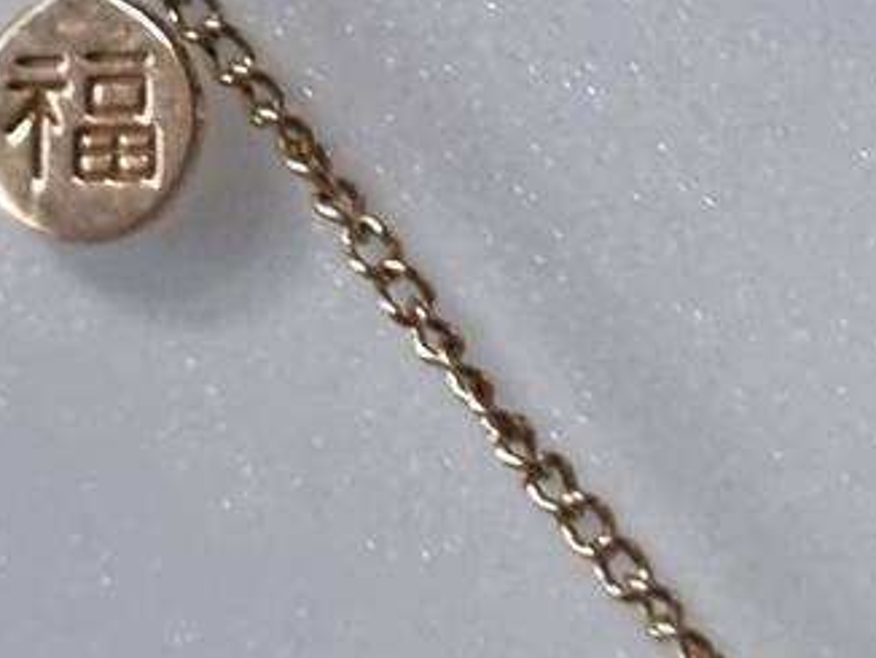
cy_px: 556
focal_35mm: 102
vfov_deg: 14.4
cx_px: 1021
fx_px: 2583
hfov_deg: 18.4
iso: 250
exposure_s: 1/120
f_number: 1.8
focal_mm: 5.4
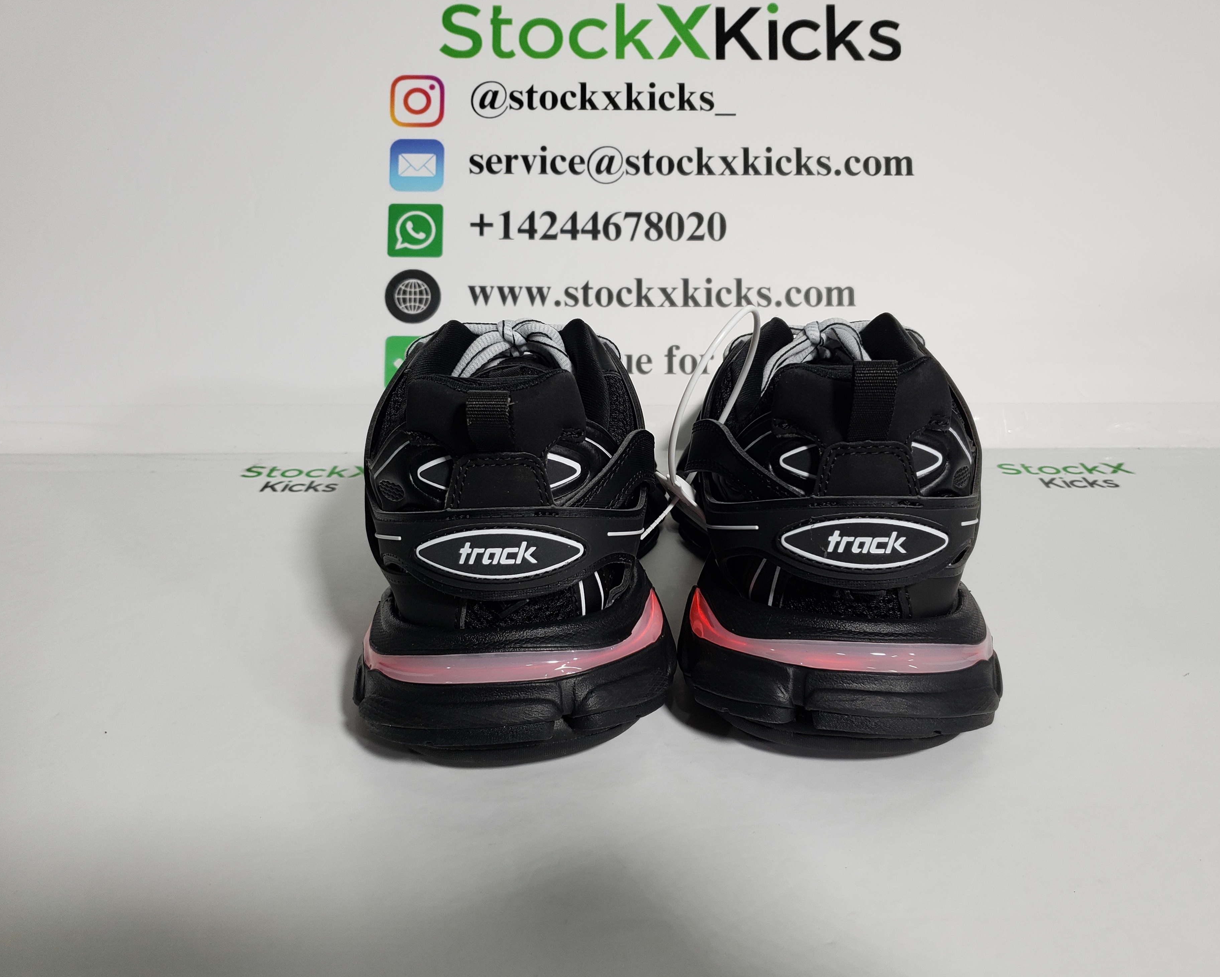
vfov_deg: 51.5
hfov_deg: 62.2
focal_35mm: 28
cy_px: 480
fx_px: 1011
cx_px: 641
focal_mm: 4.3
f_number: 1.5
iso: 50
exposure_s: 1/209
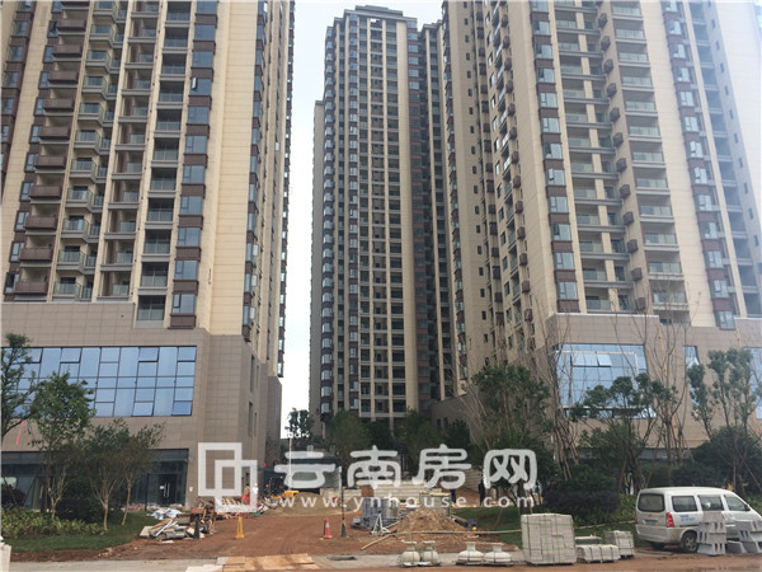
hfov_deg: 61.7
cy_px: 286
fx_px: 638
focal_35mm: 29
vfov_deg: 48.2
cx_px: 381
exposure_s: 1/838
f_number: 2.2
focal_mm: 4.15
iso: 32
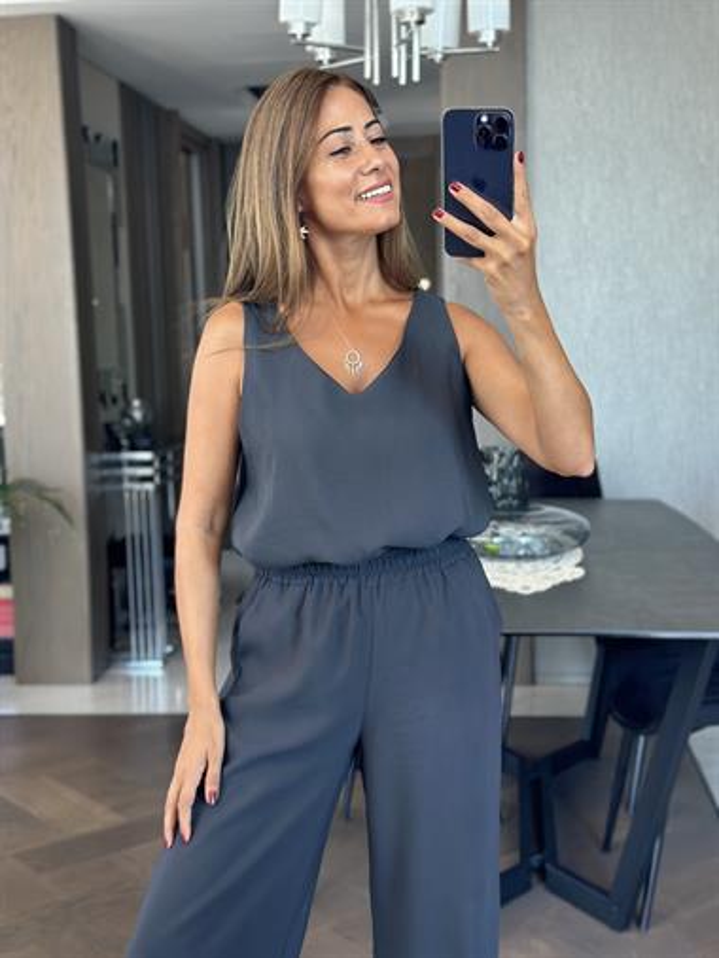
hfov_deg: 30.3
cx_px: 360
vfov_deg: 39.6
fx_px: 1328
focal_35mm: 48
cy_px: 479
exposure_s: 1/100
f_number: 1.78
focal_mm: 6.86
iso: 125
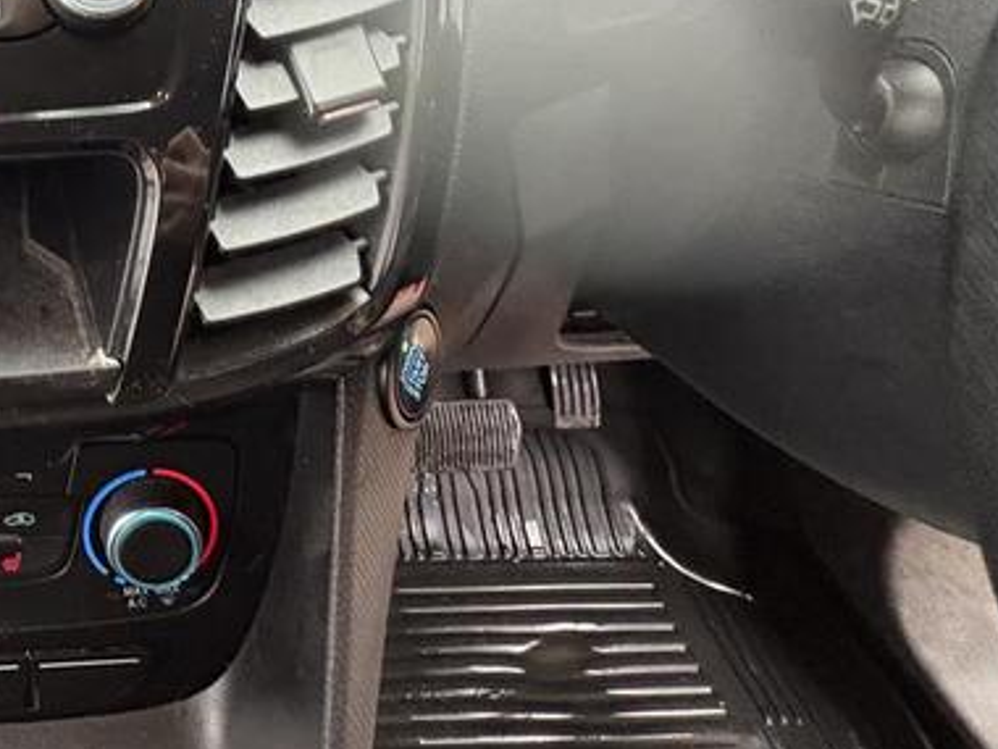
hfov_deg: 47.0
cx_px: 21
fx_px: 951
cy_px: 92
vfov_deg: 40.1
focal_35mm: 33
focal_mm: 2.22
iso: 500
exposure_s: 1/60
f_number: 2.2
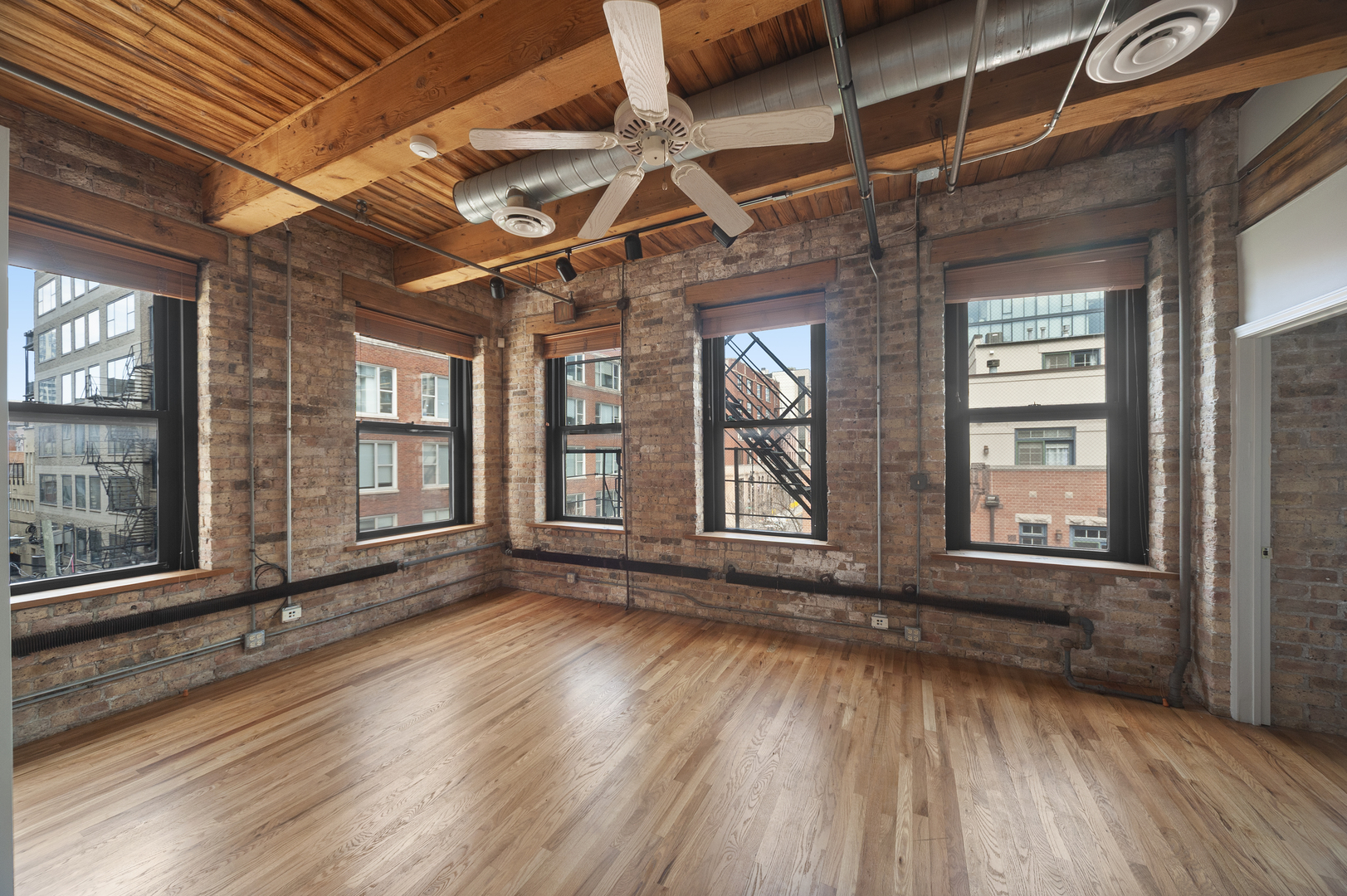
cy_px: 448
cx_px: 674
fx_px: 449
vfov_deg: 89.9
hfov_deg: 112.7
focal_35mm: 12
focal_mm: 12
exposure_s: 1/15
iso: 400
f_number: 8
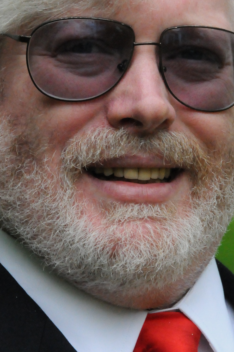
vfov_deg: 4.4
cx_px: 88
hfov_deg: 2.9
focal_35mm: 469
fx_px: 4585
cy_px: 177
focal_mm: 150
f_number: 13
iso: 3200
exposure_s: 1/640
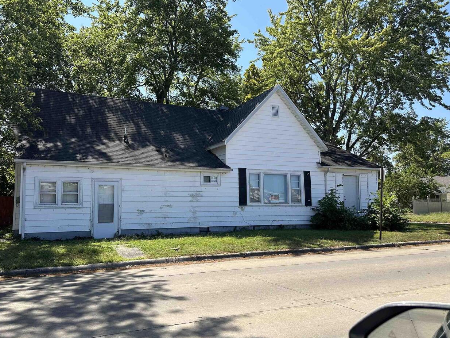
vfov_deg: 49.7
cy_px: 176
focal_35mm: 28
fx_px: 364
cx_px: 201
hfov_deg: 63.3
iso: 80
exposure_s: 1/2591
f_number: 1.78
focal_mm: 6.86
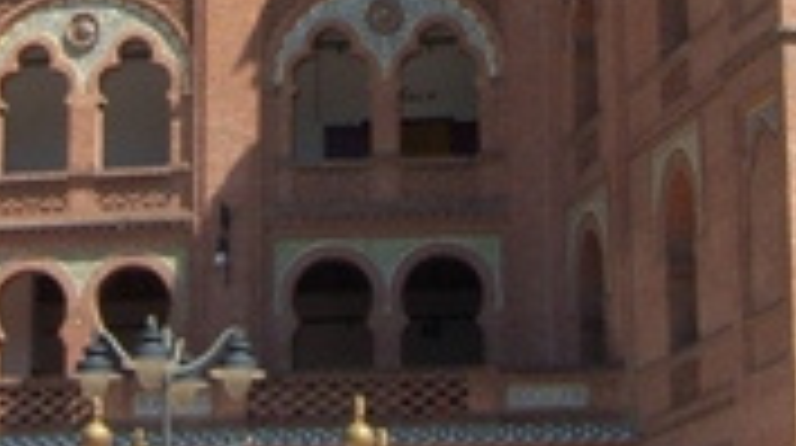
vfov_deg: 8.7
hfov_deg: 15.6
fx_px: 2909
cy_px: 5
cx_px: 450
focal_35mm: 138
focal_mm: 7.4
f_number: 6.3
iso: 50
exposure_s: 1/200
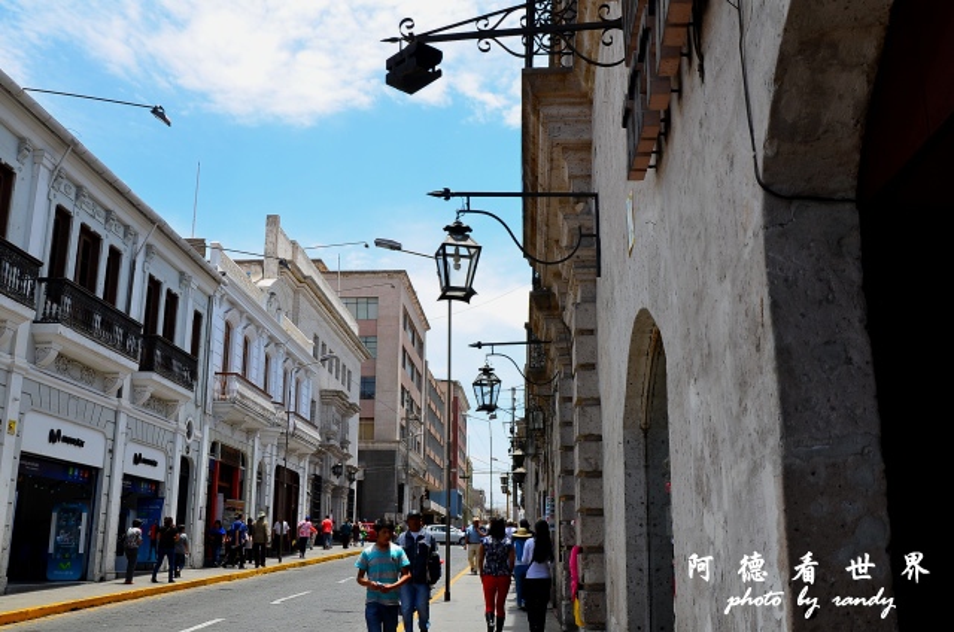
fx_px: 873
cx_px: 477
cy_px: 316
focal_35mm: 33
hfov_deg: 57.3
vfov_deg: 39.8
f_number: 6.3
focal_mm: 22
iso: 100
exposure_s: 1/320
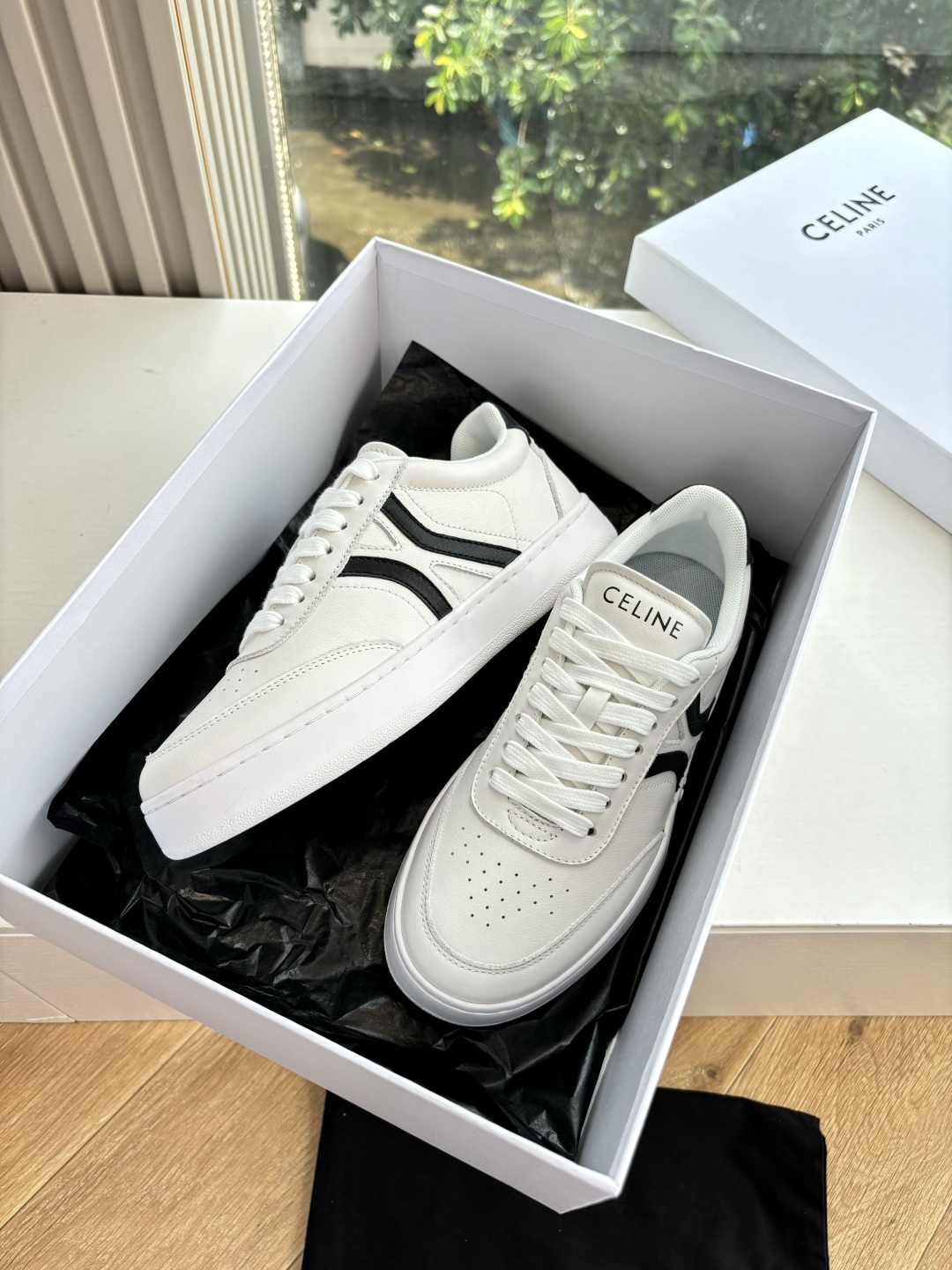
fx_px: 953
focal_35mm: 26
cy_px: 635
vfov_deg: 67.3
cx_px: 476
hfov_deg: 53.1
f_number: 1.6
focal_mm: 5.96
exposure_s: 1/342
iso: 50
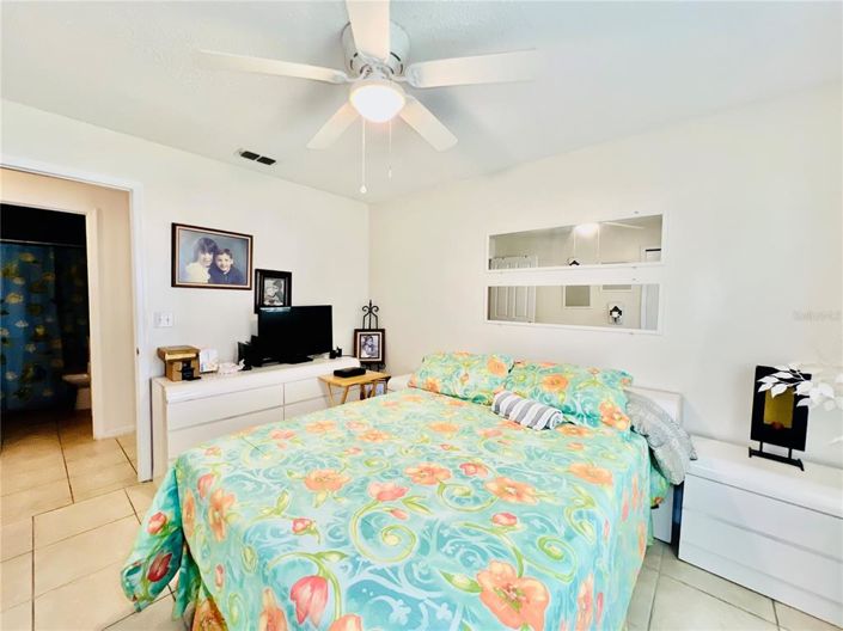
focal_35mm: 13
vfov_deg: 89.9
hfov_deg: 106.2
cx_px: 422
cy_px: 316
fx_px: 316
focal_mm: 1.57
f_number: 1.8
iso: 250
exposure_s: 1/60
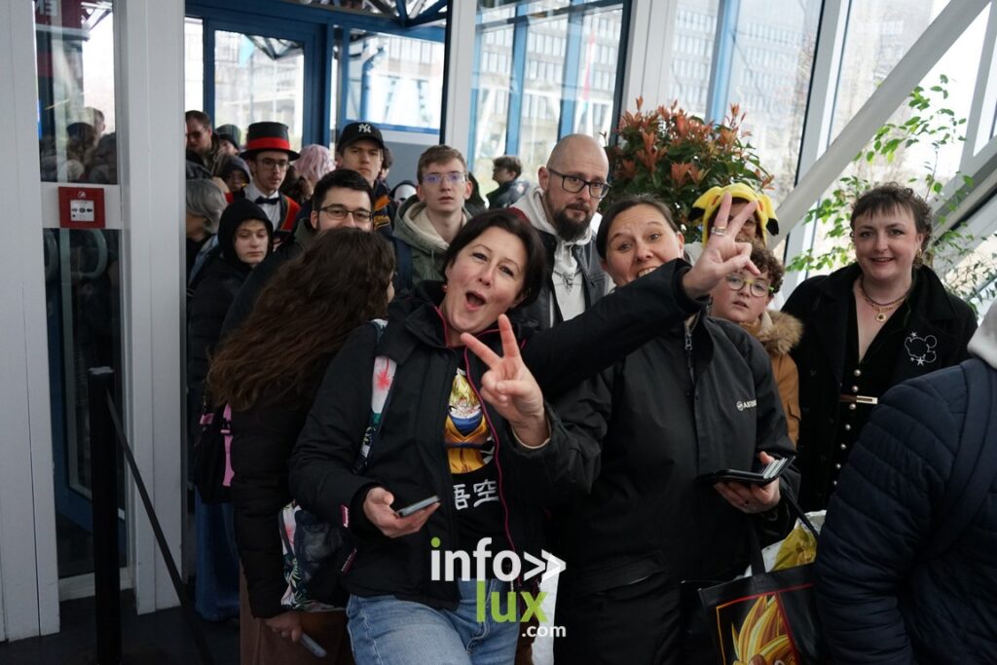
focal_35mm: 28
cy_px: 332
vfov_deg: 46.4
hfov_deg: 65.5
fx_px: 776
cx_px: 498
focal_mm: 28
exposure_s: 1/160
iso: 2500
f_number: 3.5
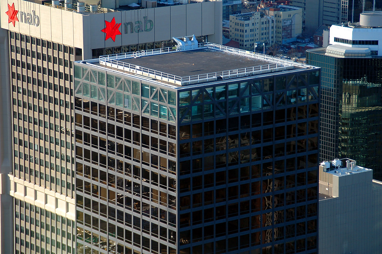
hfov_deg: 14.4
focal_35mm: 142
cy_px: 127
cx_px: 191
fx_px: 1510
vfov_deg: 9.6
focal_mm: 95
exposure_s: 1/200
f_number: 6
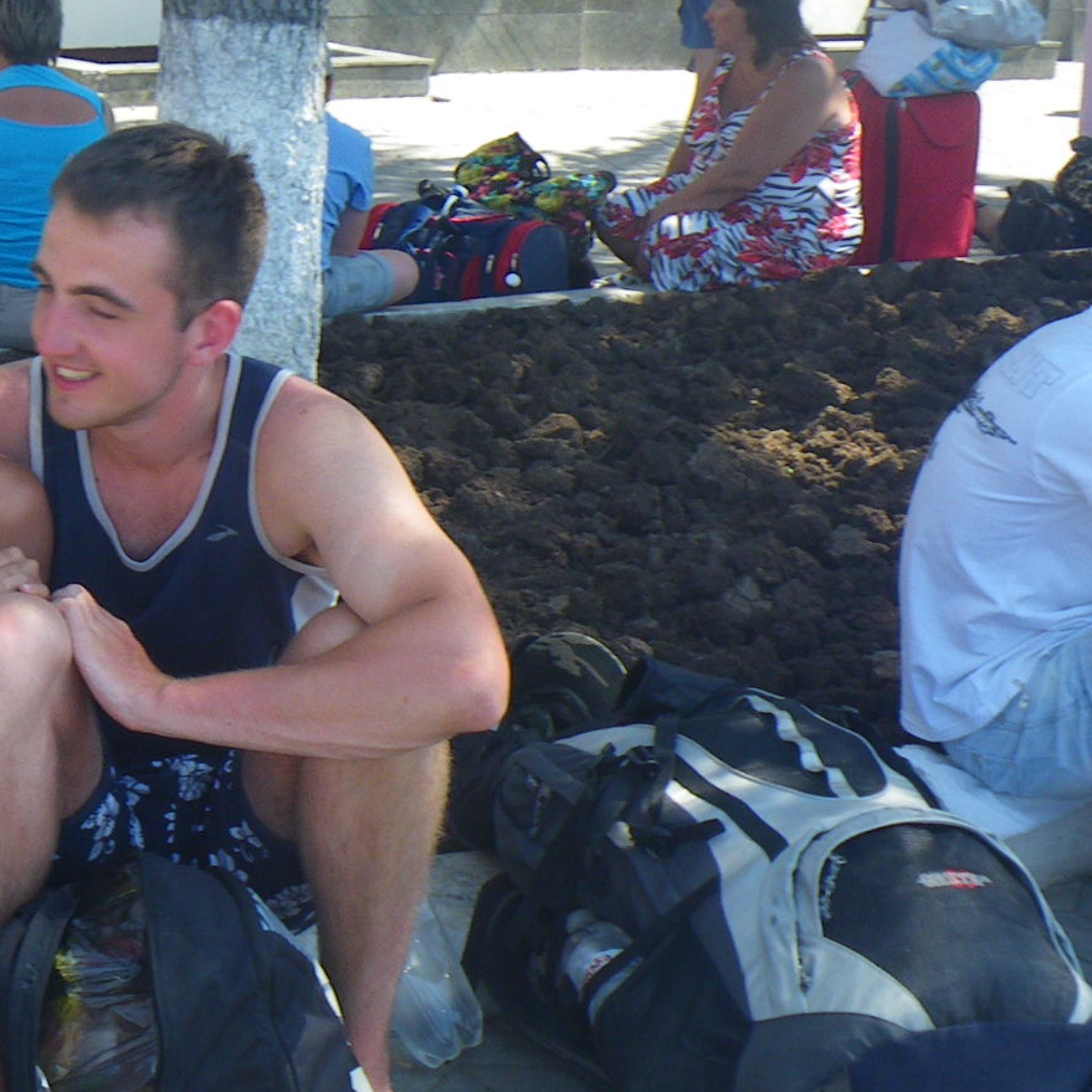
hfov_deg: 22.5
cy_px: 666
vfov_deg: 23.6
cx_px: -72
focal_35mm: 73
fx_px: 2605
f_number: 4.2
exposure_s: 1/80
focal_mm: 5
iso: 50
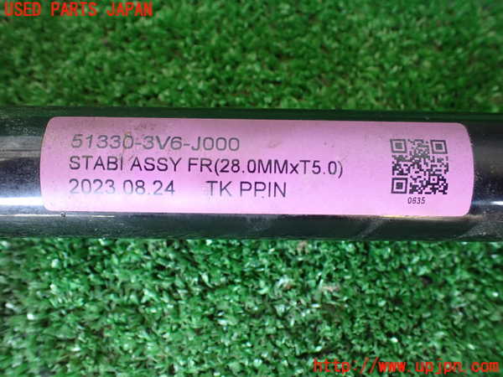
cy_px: 188
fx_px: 436
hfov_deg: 60.0
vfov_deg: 46.8
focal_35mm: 30
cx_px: 252
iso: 800
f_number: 2.3
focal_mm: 5.4
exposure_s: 1/80
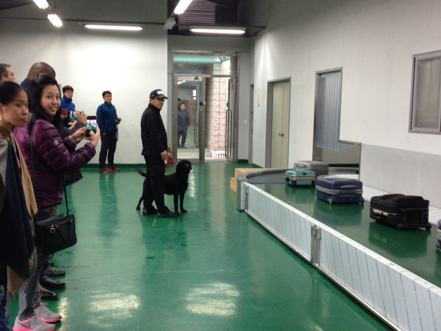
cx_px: 208
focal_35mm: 51
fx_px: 650
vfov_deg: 28.5
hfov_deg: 37.5
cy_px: 187
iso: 80
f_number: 2.4
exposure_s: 1/20
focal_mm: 4.28
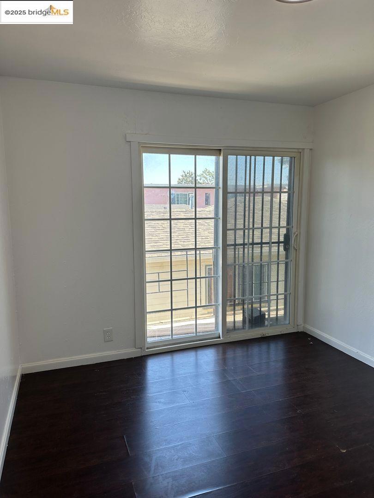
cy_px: 249
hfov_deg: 56.8
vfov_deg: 71.6
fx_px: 346
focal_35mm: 24
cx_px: 187
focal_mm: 6.86
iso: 80
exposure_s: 1/337
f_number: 1.78
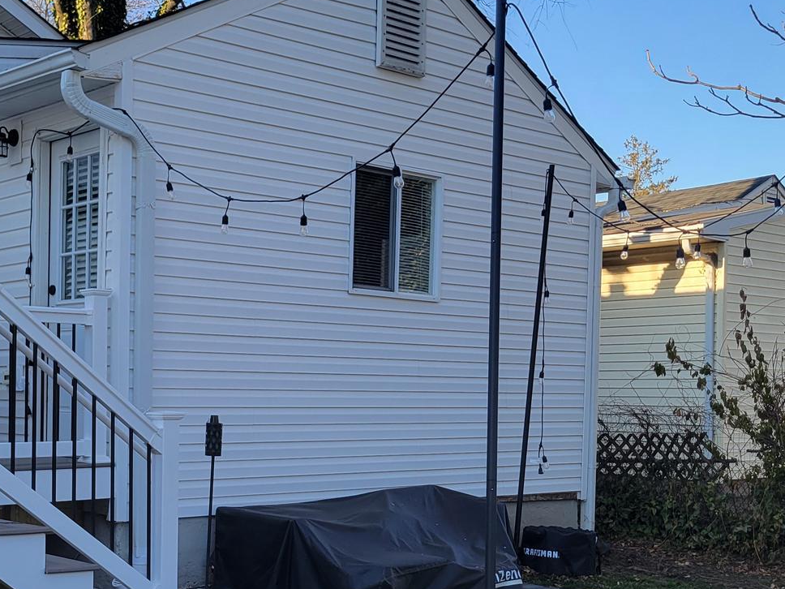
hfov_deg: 34.3
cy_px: 416
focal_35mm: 55
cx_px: 214
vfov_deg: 26.3
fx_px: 1247
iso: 40
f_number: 1.8
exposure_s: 1/628
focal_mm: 5.4
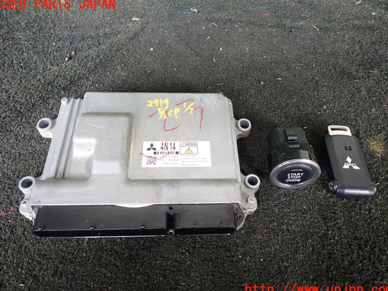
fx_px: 291
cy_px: 147
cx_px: 195
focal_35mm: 26
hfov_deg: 67.3
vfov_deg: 53.1
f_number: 2
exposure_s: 1/60
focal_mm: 4.5
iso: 160
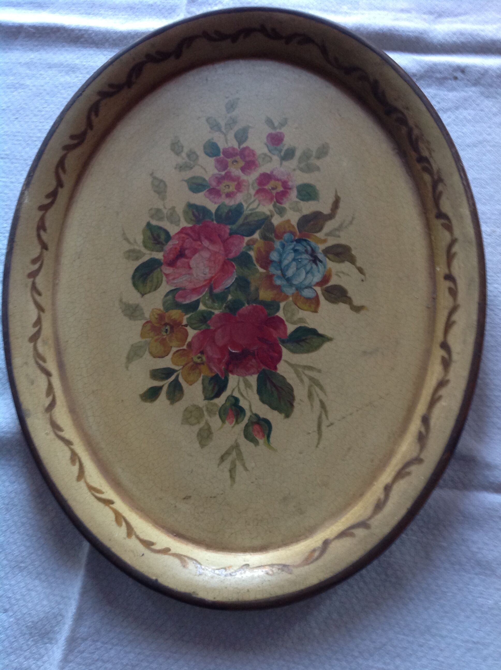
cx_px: 250
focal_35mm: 35
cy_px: 335
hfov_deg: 40.6
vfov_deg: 52.7
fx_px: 677
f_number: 2.4
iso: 125
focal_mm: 4.28
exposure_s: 1/15
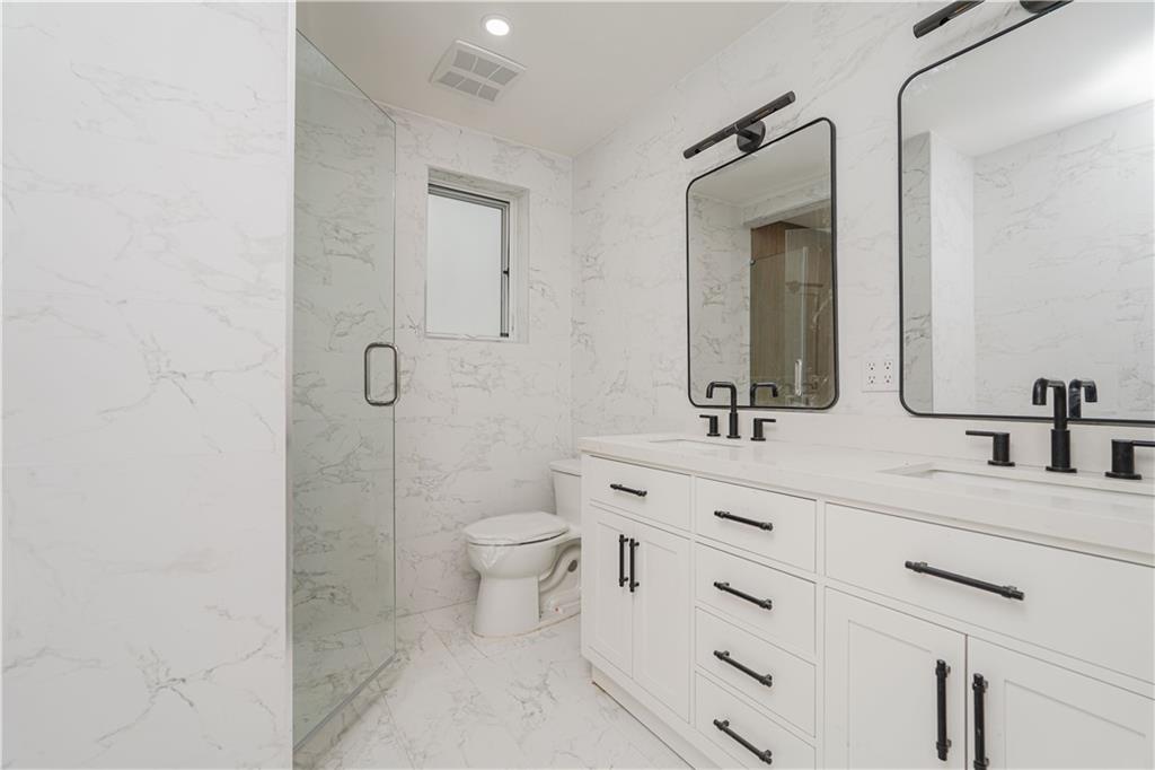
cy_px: 385
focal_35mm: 16
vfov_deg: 73.7
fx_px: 513
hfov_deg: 96.8
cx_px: 578
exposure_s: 1/50
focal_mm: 16
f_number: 5
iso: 100
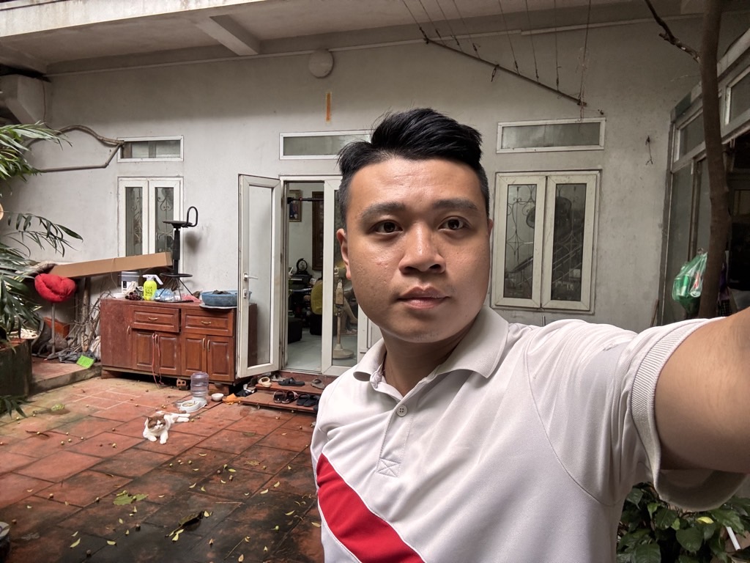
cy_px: 282
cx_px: 375
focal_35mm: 23
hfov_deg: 73.9
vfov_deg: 58.9
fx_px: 498
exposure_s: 1/60
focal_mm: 2.69
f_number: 1.9
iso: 160
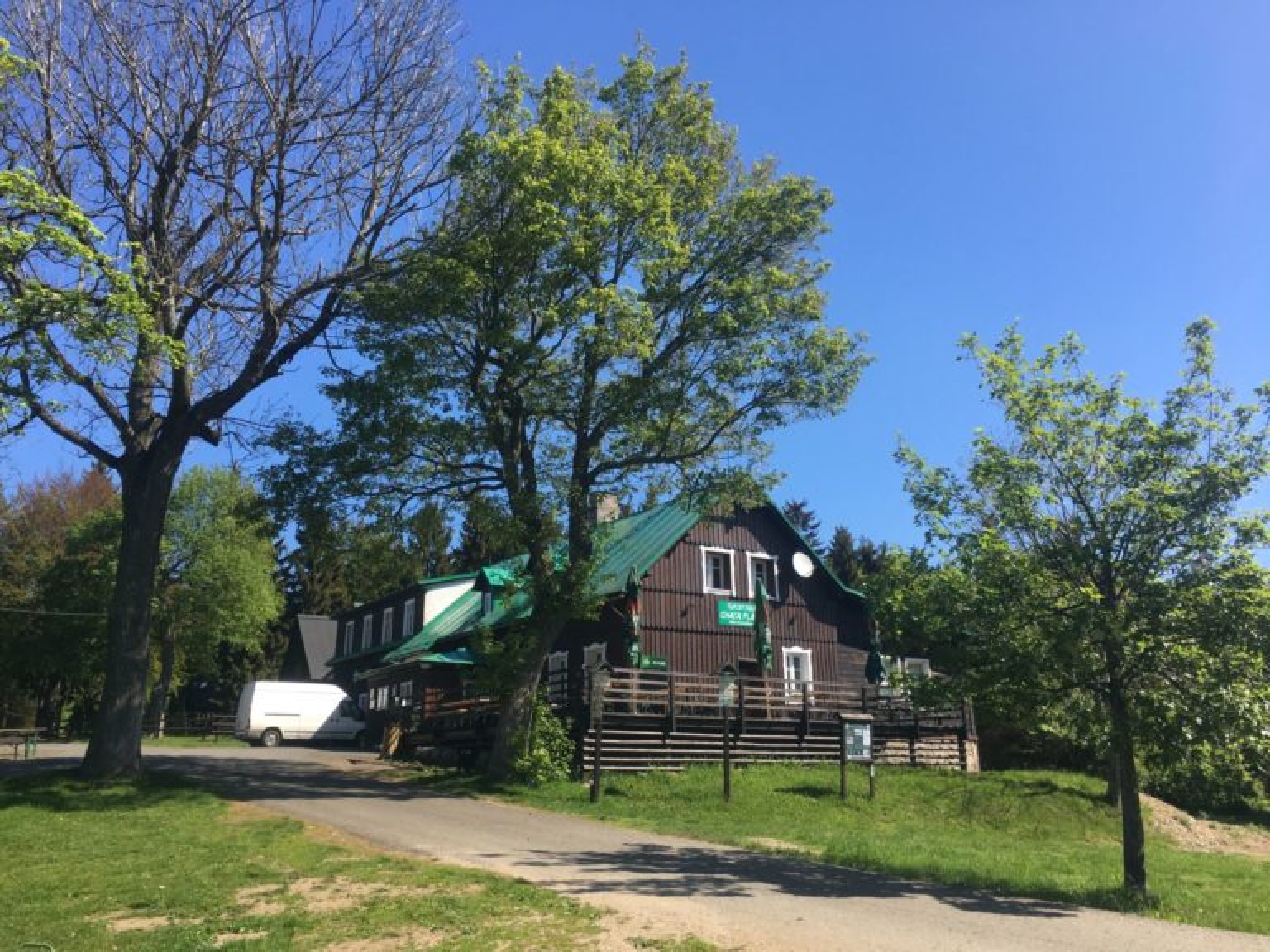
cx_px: 635
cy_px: 476
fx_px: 1064
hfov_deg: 61.7
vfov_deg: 48.2
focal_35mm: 29
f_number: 2.2
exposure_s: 1/905
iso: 25
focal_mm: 4.15
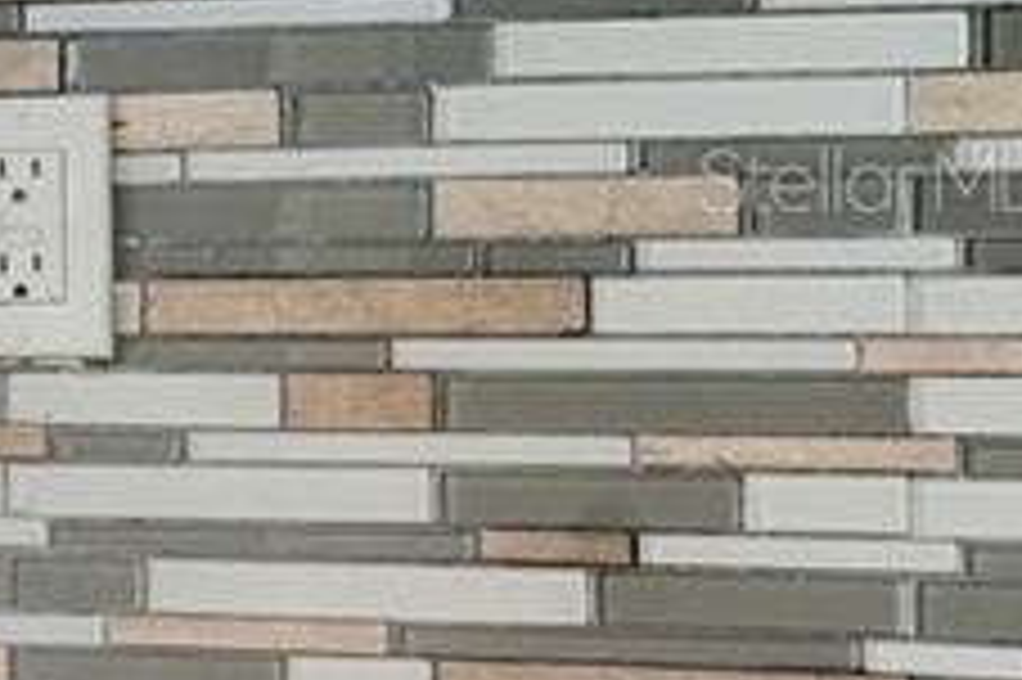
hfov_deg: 9.7
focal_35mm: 120
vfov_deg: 11.4
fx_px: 3404
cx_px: -2503
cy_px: 180
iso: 1000
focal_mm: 17
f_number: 8
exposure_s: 1/60
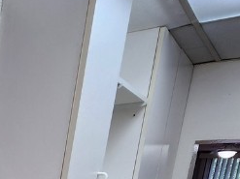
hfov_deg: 26.3
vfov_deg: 21.8
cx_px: -117
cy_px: 280
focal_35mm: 54
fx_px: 374
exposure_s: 1/60
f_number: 2.2
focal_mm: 2.2
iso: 80
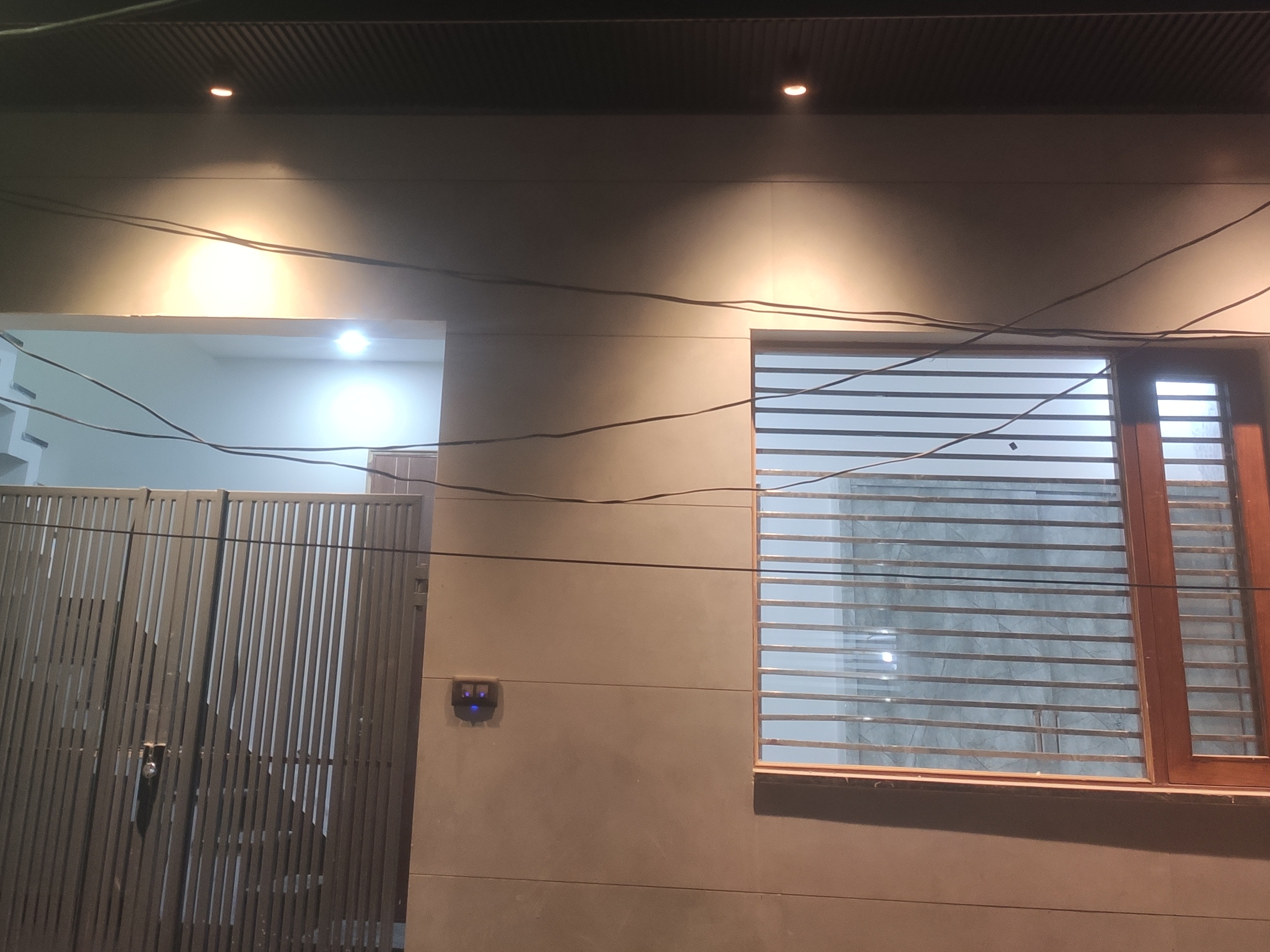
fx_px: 1504
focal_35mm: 41
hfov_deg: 45.7
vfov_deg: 34.3
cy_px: 219
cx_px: 551
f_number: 1.75
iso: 685
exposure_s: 1/33
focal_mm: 4.77
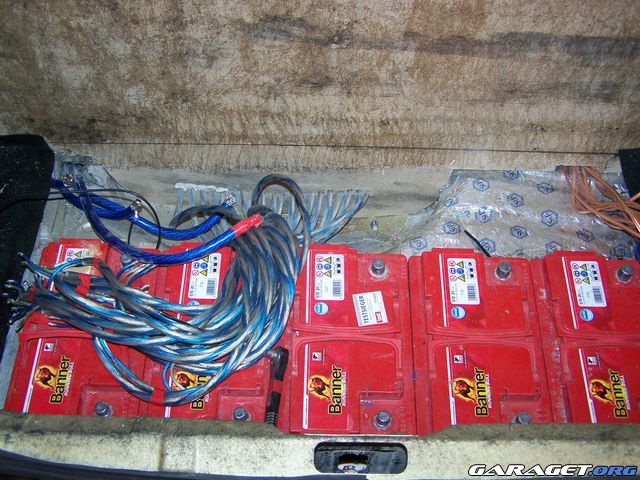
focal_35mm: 38
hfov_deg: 49.0
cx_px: 320
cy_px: 240
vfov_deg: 37.7
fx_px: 703
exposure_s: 1/60
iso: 80
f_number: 2.8
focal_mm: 6.3
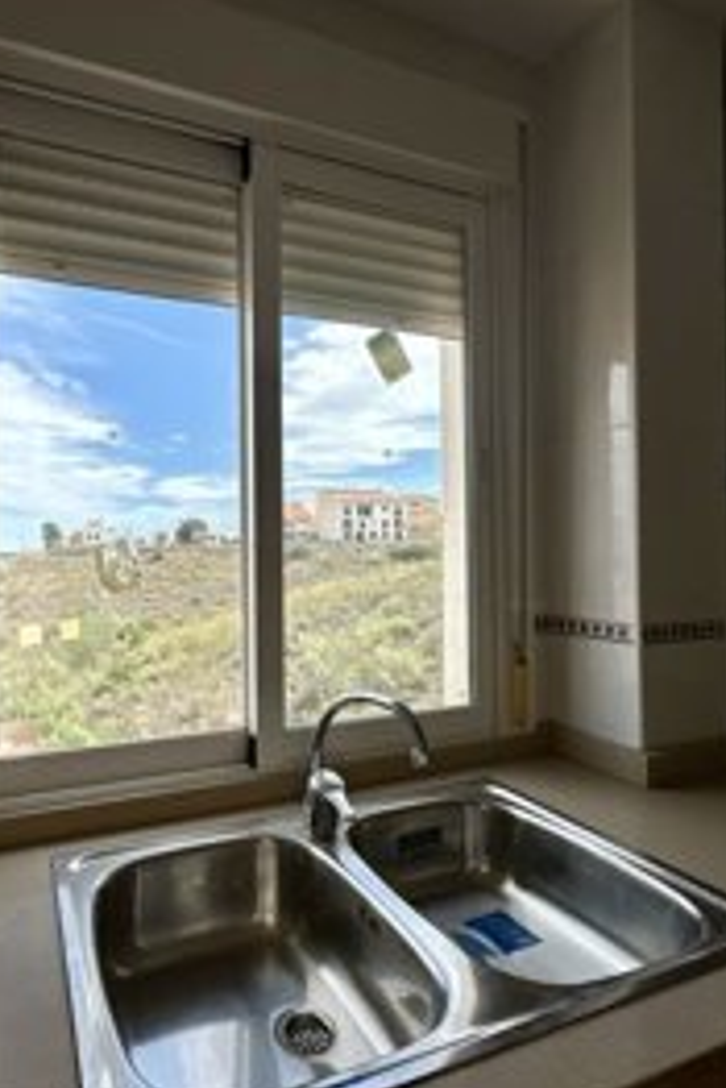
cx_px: 232
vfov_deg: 83.9
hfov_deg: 60.3
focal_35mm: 20
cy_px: 544
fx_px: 604
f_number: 2.2
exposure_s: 1/1595
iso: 40
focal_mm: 2.22
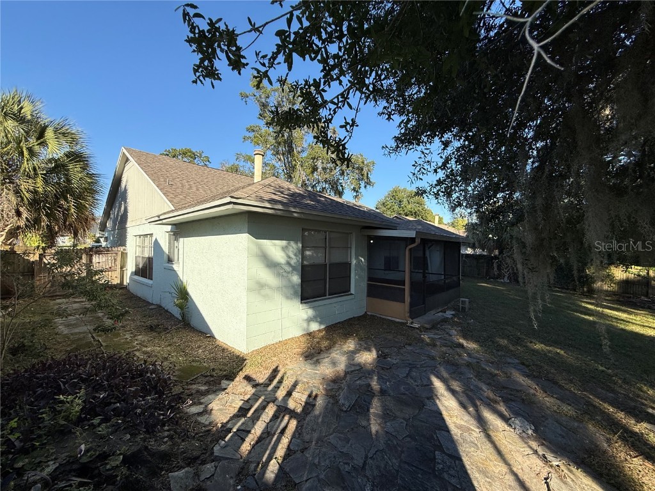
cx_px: 328
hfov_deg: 102.1
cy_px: 246
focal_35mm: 14
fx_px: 265
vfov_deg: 85.7
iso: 50
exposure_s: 1/1312
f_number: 2.2
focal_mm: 2.22
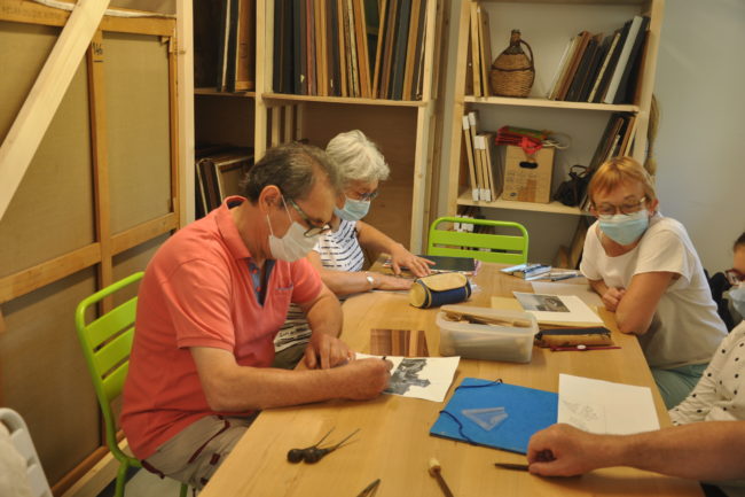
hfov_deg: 51.3
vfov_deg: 35.5
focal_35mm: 38
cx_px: 372
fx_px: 776
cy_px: 248
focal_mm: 25
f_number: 4
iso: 200
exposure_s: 1/20
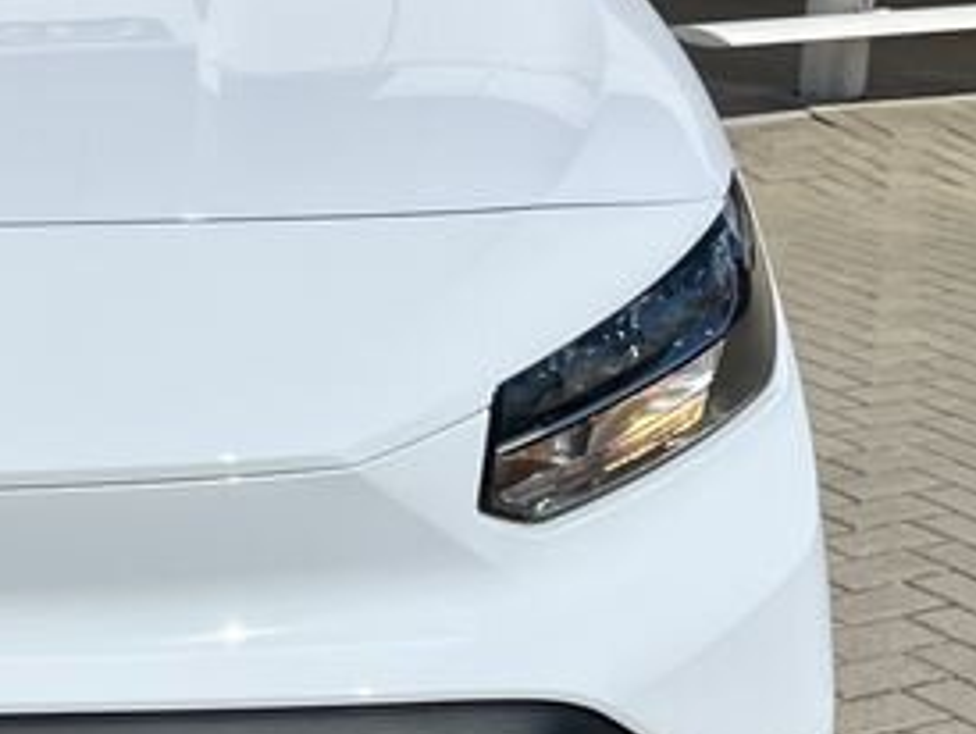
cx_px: -267
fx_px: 2737
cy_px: 356
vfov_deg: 15.3
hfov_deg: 18.9
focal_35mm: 97
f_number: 1.6
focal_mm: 5.1
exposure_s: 1/9901
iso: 50
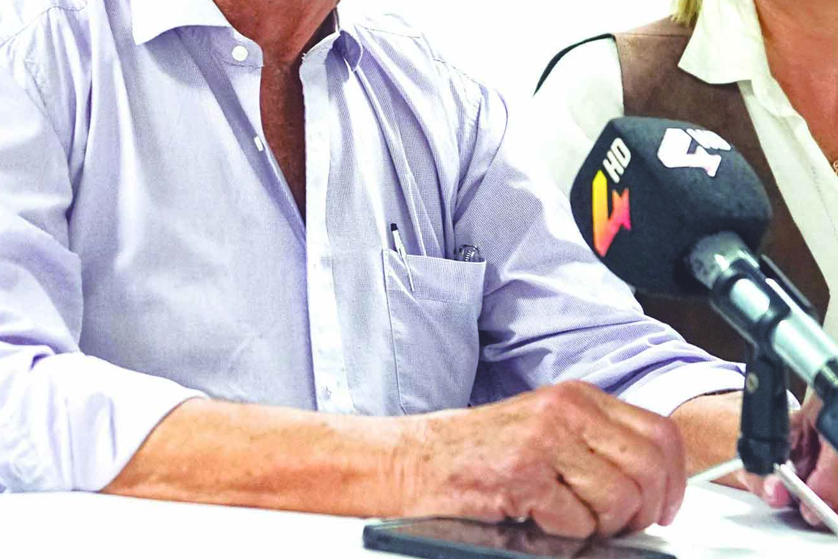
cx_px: 64
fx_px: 2584
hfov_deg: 18.1
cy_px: 95
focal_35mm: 111
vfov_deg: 12.3
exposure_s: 1/160
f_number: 2.8
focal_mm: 35
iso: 1600
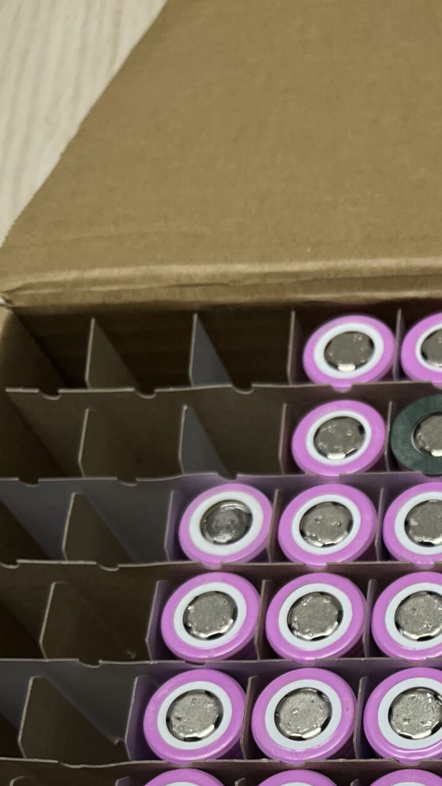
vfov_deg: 32.8
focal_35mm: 58
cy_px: 800
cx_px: 561
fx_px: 1209
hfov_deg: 19.3
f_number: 1.6
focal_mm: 5.1
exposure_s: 1/122
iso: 100
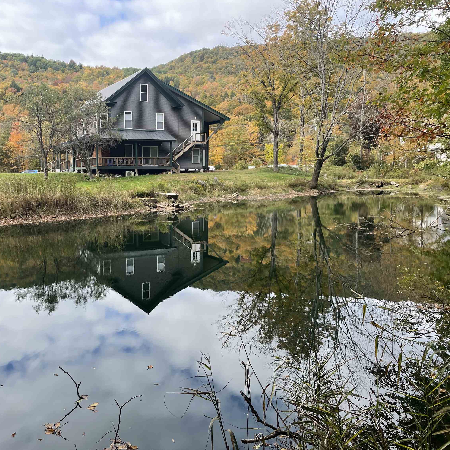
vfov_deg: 52.5
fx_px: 456
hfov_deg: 51.5
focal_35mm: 31
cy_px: 223
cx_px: 150
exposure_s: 1/600
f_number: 1.6
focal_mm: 4.2
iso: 32
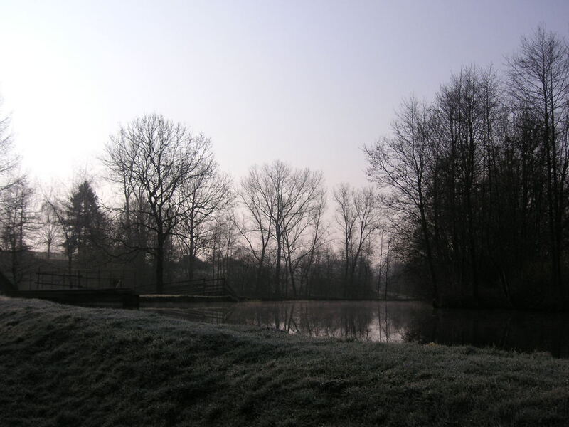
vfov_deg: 30.9
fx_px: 773
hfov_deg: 40.4
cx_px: 284
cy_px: 214
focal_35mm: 47
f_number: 8
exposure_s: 1/350
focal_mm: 7.8
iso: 50
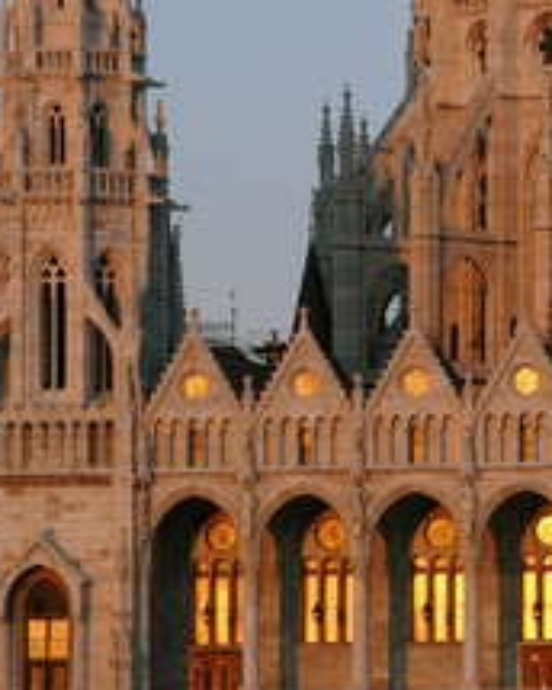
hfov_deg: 3.3
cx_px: 627
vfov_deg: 4.1
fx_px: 9557
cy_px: 424
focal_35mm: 468
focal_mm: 170
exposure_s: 1/160
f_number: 8
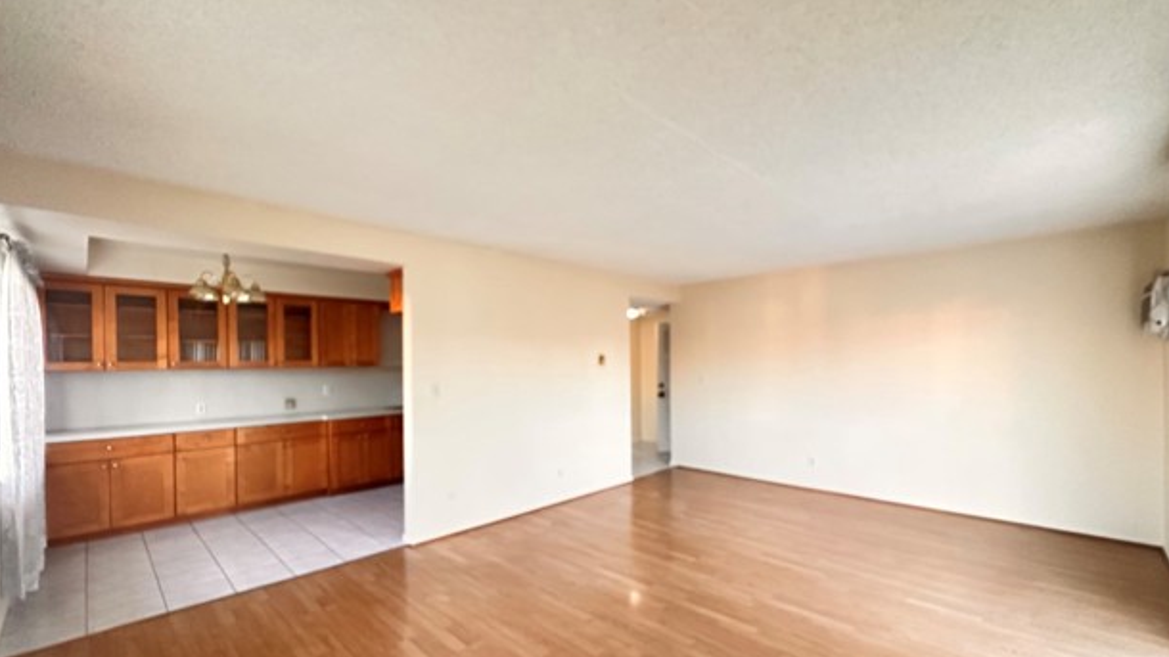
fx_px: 496
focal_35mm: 16
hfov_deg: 99.4
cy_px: 366
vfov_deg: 66.9
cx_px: 573
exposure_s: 1/60
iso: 1000
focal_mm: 2.22
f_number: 2.2
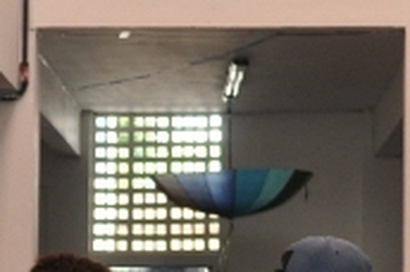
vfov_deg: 8.1
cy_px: 345
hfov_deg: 12.3
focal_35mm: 167
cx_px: 143
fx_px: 1898
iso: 800
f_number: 4
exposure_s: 1/125
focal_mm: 24
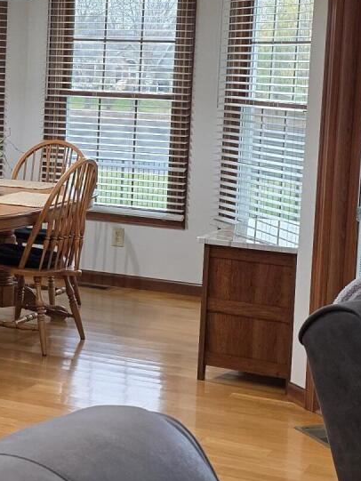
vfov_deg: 23.0
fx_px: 1181
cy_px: 180
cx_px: 23
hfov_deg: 17.1
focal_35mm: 85
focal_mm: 6.3
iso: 250
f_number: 1.7
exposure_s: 1/120
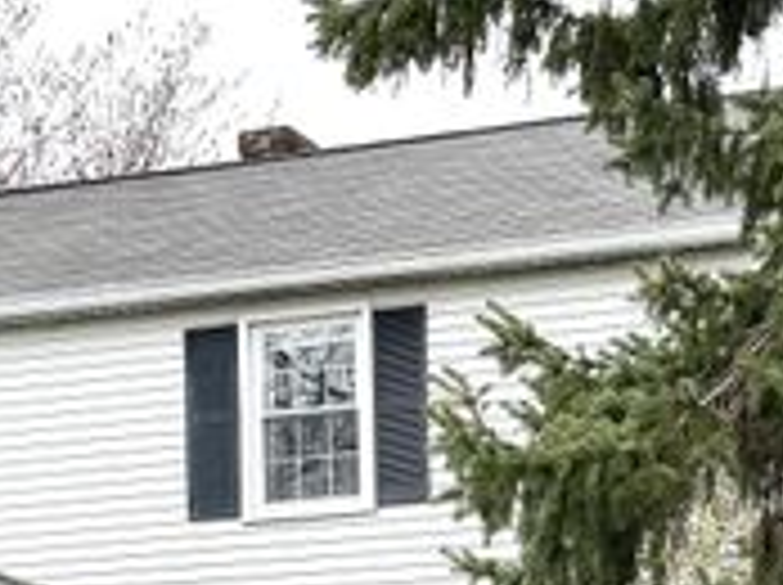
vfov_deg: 10.5
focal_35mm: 138
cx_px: 279
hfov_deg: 14.3
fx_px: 3117
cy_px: 763
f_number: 1.78
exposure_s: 1/558
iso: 64
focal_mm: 6.86
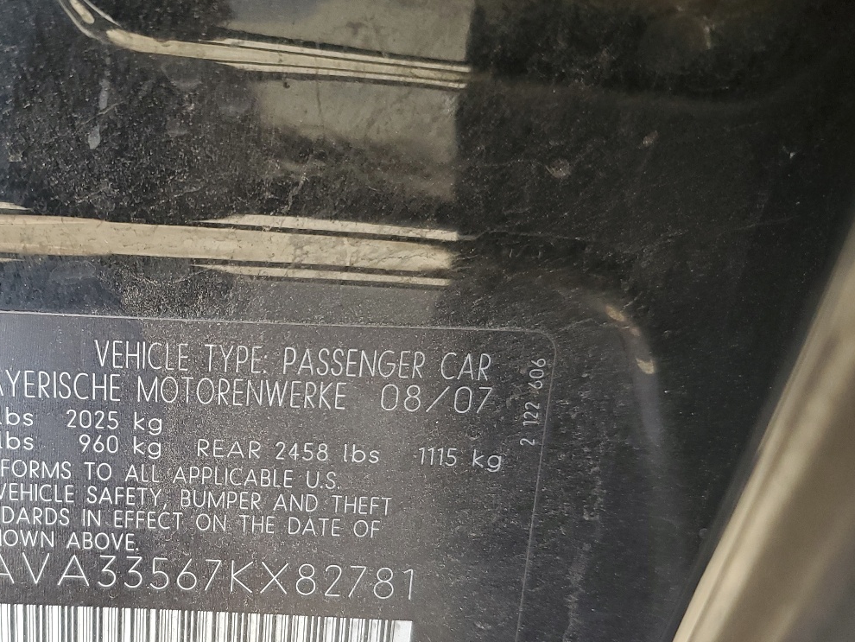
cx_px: 199
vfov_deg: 33.7
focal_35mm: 42
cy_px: 476
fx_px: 1038
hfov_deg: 43.2
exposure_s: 1/120
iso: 73
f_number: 1.5
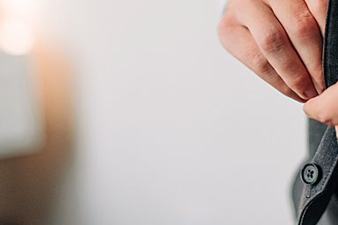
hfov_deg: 16.7
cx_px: 224
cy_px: -24
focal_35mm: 122
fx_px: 1146
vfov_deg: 11.1
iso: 500
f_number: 1.4
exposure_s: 1/500
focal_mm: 50
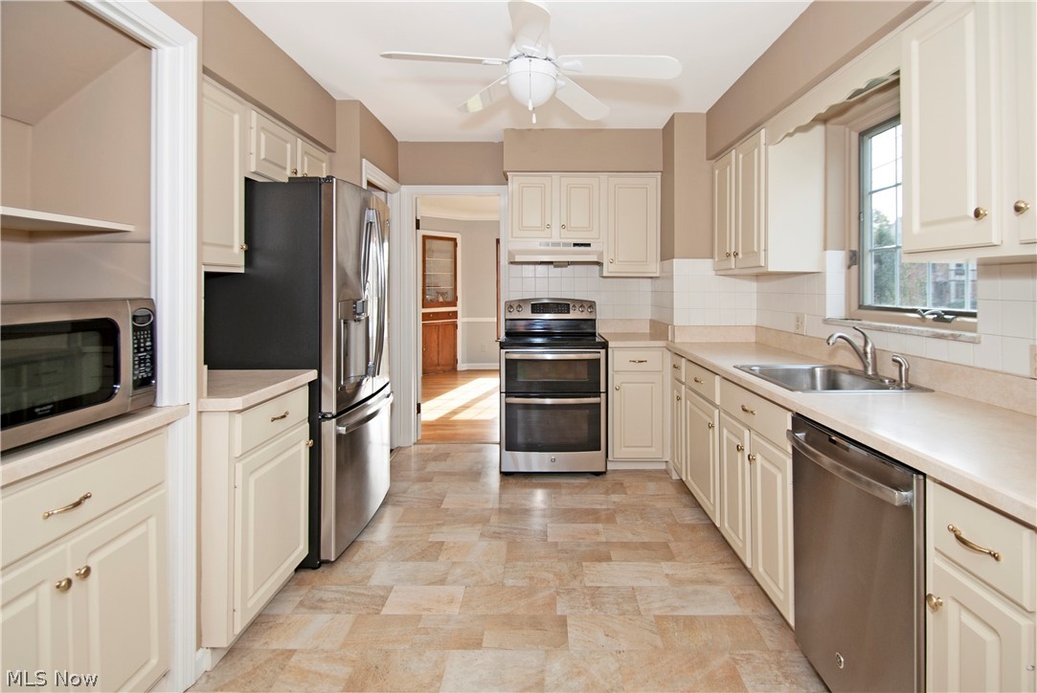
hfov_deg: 100.3
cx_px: 518
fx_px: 432
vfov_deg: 77.4
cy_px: 346
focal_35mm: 15
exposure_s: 1/60
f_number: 4
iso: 100
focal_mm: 10
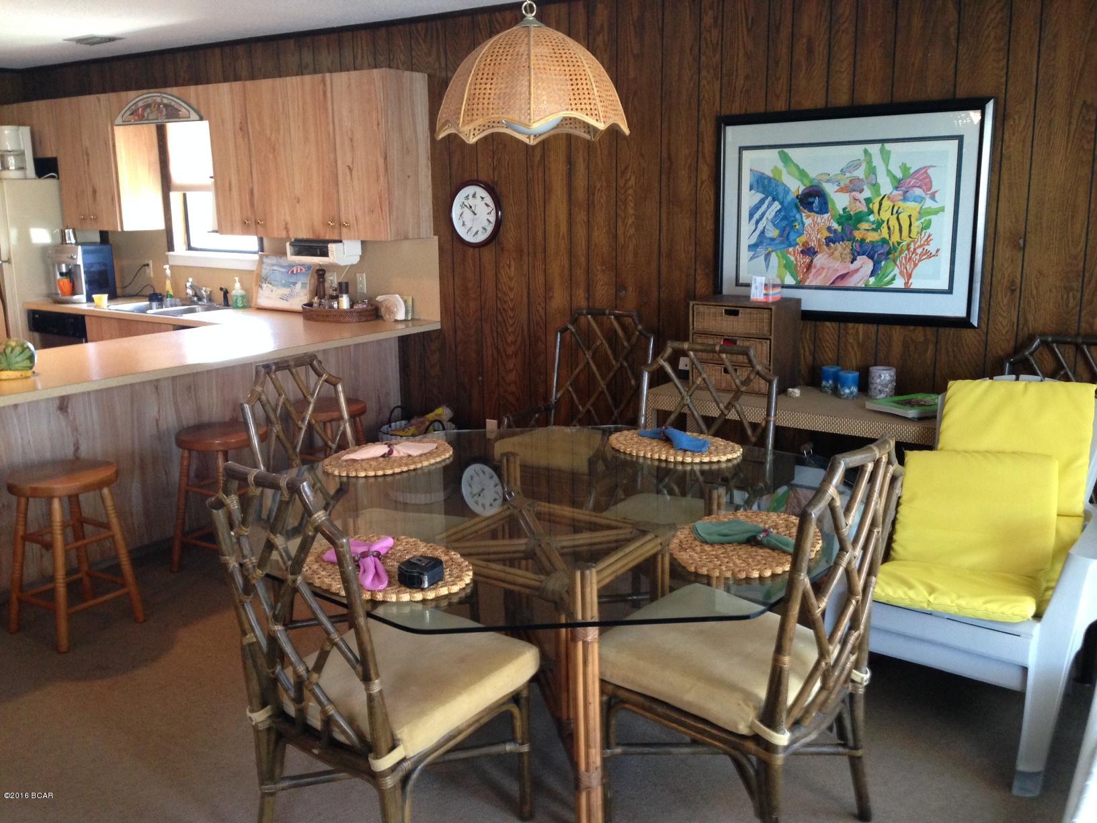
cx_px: 548
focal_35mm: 33
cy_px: 412
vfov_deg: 42.9
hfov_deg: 55.4
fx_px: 1046
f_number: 2.4
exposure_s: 1/20
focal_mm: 4.12
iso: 200
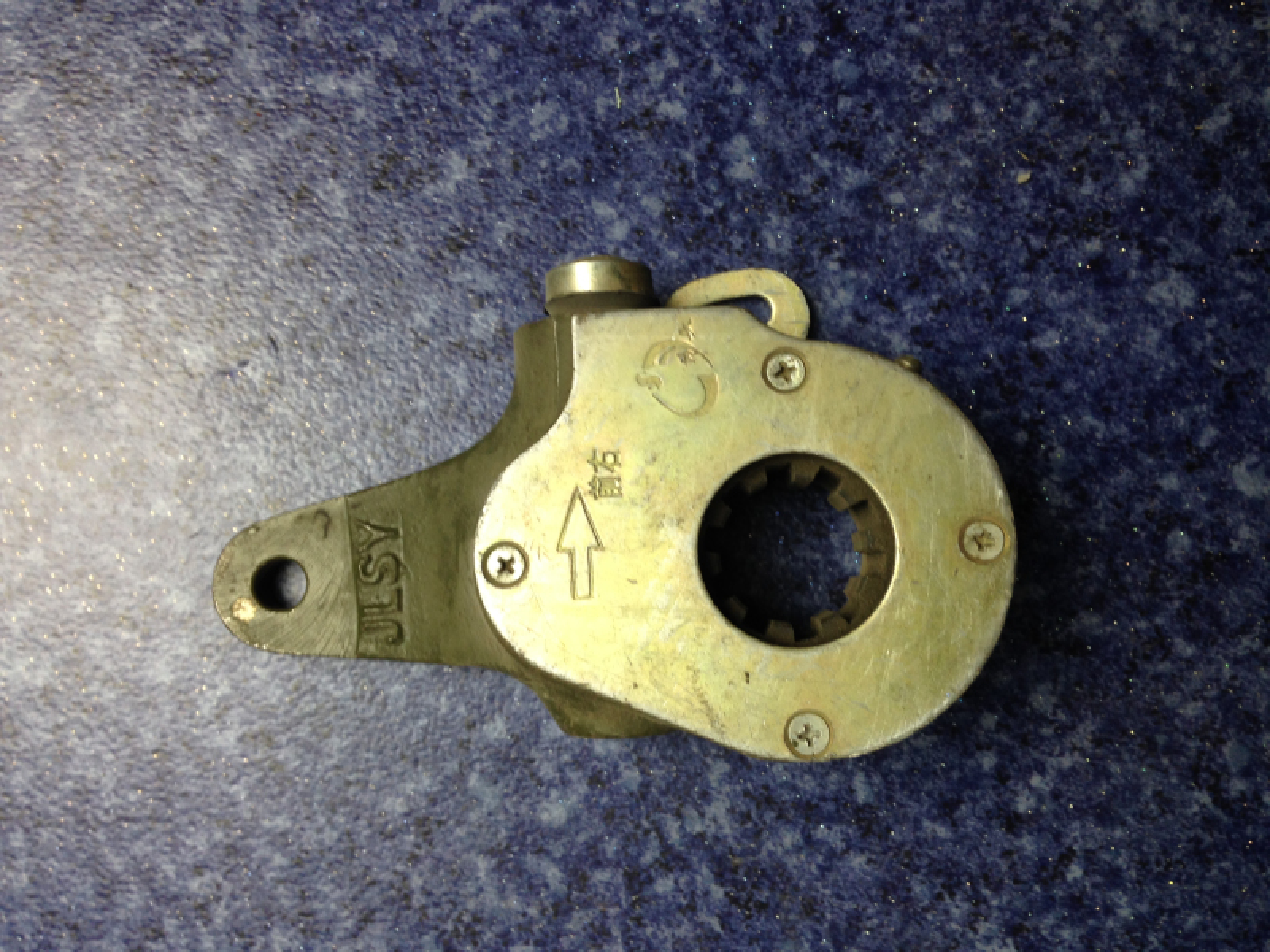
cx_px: 635
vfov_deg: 42.9
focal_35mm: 33
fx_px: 1211
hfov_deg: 55.4
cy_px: 476
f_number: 2.4
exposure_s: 1/20
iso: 50
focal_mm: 4.12
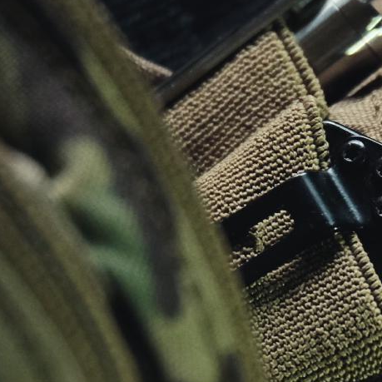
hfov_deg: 2.9
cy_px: 191
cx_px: 669
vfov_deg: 2.9
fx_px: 7429
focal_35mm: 595
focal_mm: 120.6
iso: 2500
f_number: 5.8
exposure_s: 1/180
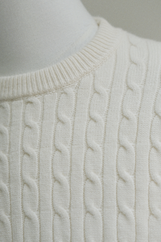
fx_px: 356
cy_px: 121
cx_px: 80
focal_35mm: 53
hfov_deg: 25.5
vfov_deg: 37.5
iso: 160
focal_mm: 35
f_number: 2.8
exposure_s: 1/125
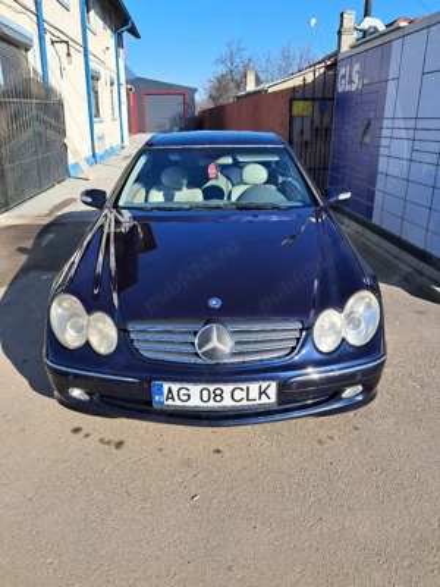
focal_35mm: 27
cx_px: 220
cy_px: 294
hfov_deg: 51.4
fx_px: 458
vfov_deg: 65.3
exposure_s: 1/588
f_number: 1.8
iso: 50
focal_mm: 4
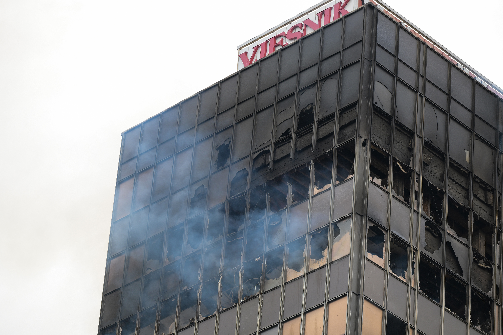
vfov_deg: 8.3
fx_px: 2305
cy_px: 168
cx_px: 252
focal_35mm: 165
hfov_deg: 12.5
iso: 500
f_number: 4
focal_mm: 165
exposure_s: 1/400
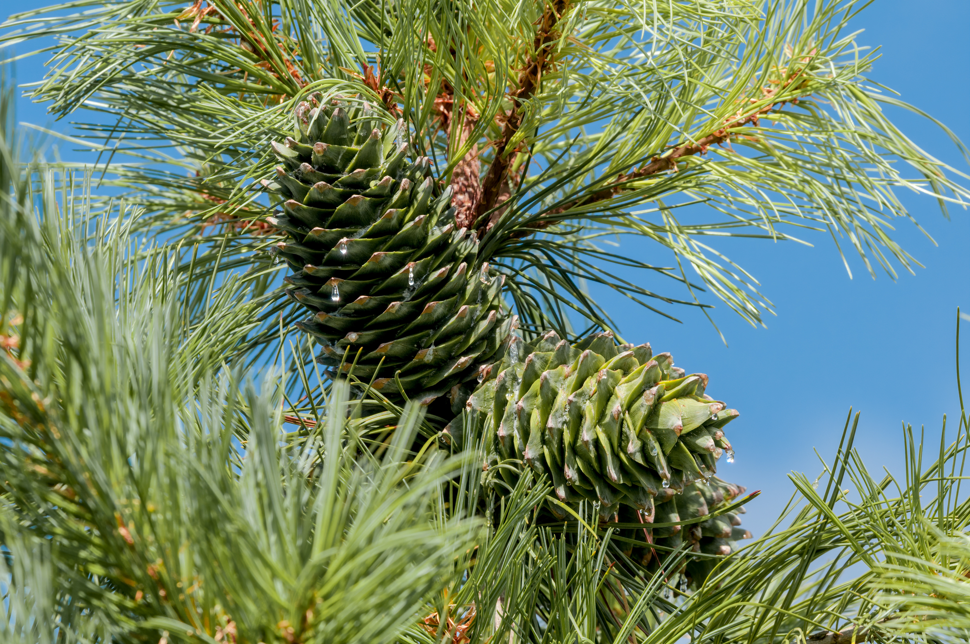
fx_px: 9688
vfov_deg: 3.8
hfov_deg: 5.7
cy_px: 322
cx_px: 485
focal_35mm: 360
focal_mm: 240
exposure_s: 1/800
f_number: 11
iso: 400
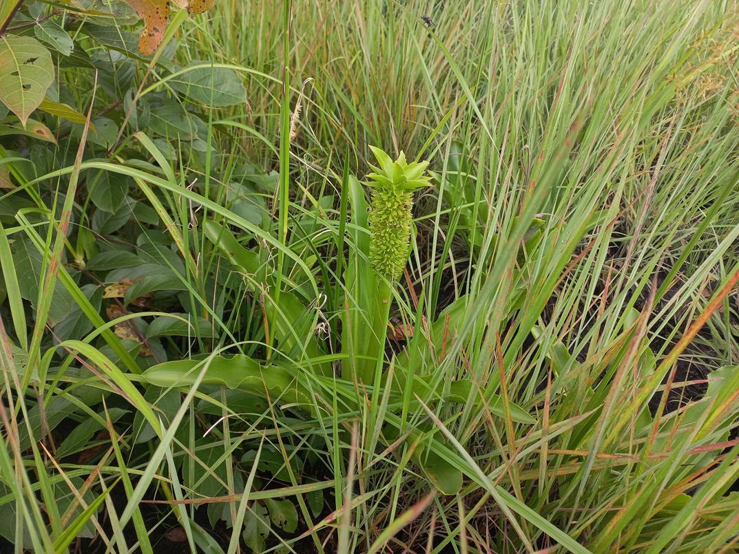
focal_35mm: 25
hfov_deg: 69.4
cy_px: 277
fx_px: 534
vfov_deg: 54.9
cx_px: 370
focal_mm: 4.6
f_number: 1.8
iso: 32
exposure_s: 1/100
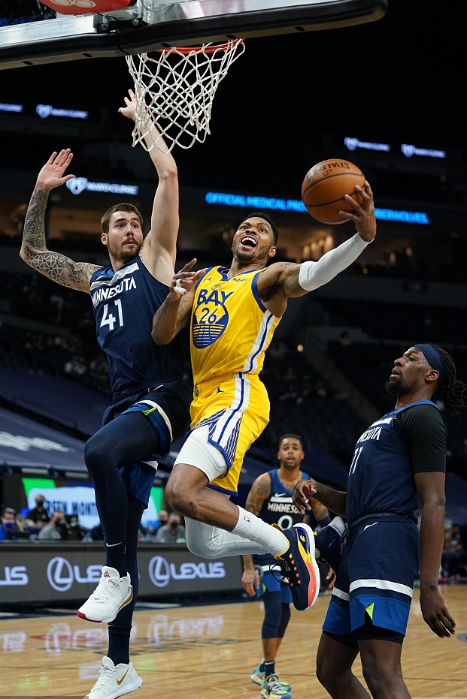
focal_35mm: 77
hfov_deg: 17.7
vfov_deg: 26.3
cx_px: 236
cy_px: 339
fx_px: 1498
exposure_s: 1/1250
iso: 2500
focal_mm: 70
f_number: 2.8
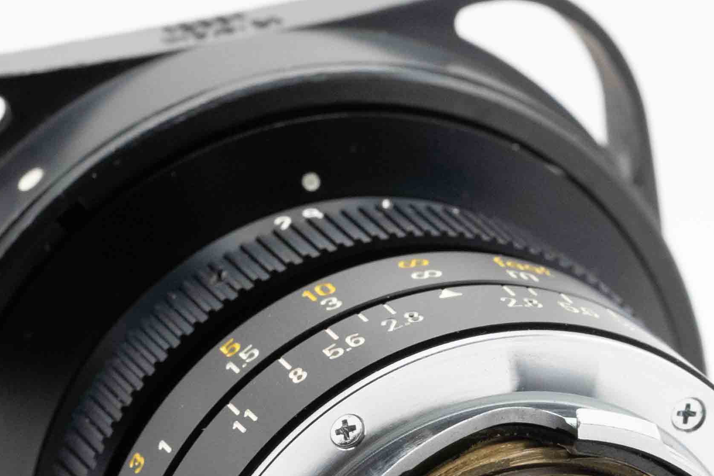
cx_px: 396
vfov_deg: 4.2
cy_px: 566
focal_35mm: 323
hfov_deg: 6.4
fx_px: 6406
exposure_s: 1/200
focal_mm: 90
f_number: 11
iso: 3200
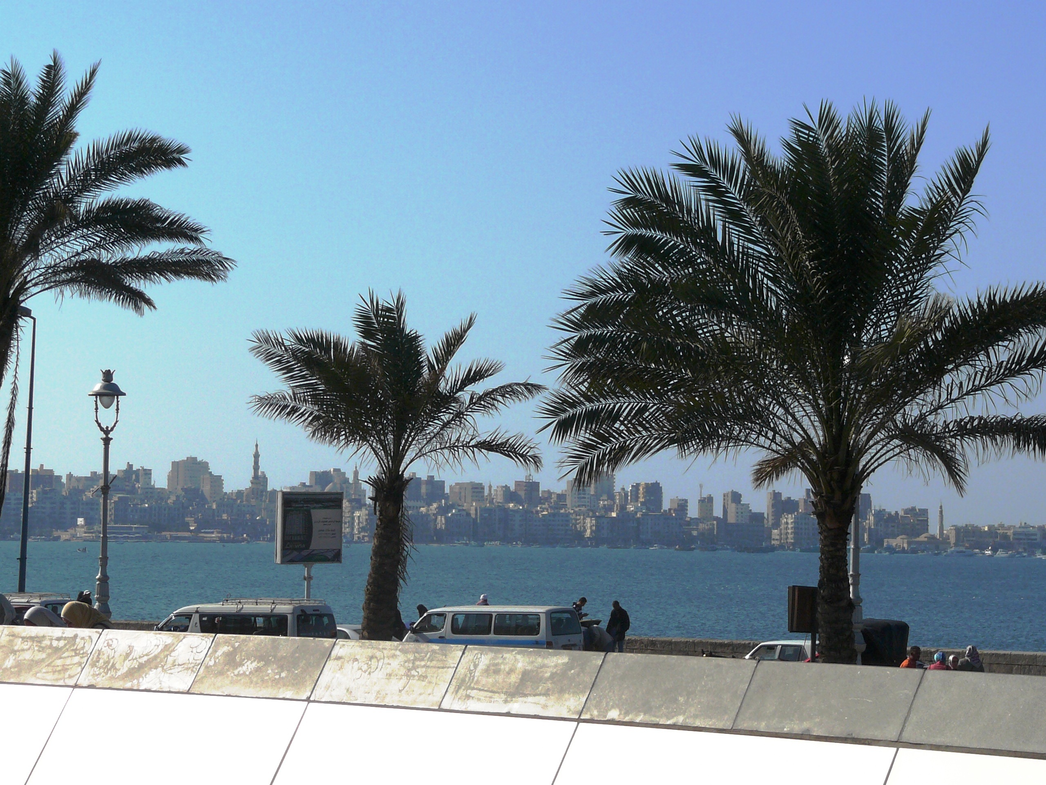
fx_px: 3384
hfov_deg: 17.6
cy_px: 392
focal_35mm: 112
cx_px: 523
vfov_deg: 13.2
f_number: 6.3
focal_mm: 16.6
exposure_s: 1/500
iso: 80
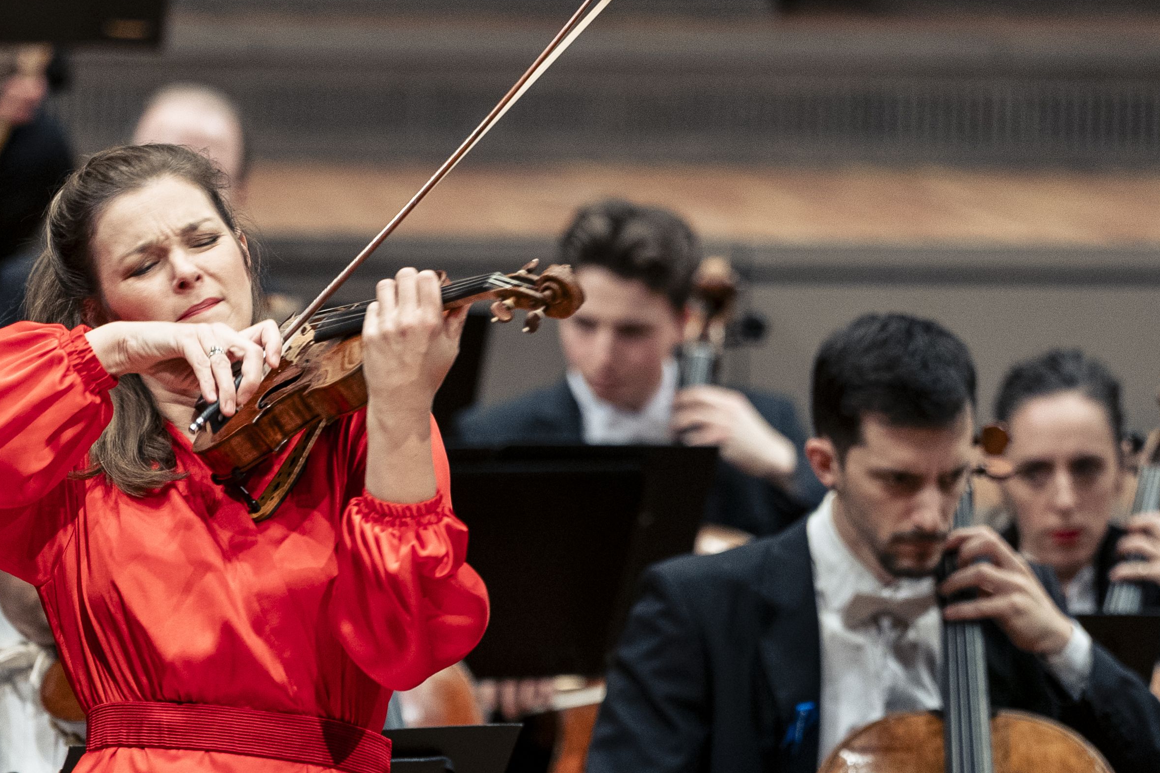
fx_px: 14886
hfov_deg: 4.5
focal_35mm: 462
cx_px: 432
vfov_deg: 3.0
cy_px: 504
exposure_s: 1/250
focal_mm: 182
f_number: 2.8
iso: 1250
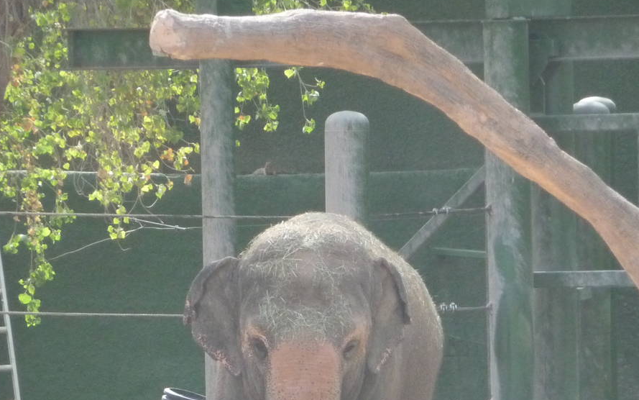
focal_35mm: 534
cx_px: 311
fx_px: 9301
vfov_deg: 2.5
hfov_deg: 3.9
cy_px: 415
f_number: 4.9
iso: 400
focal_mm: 47
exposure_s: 1/500
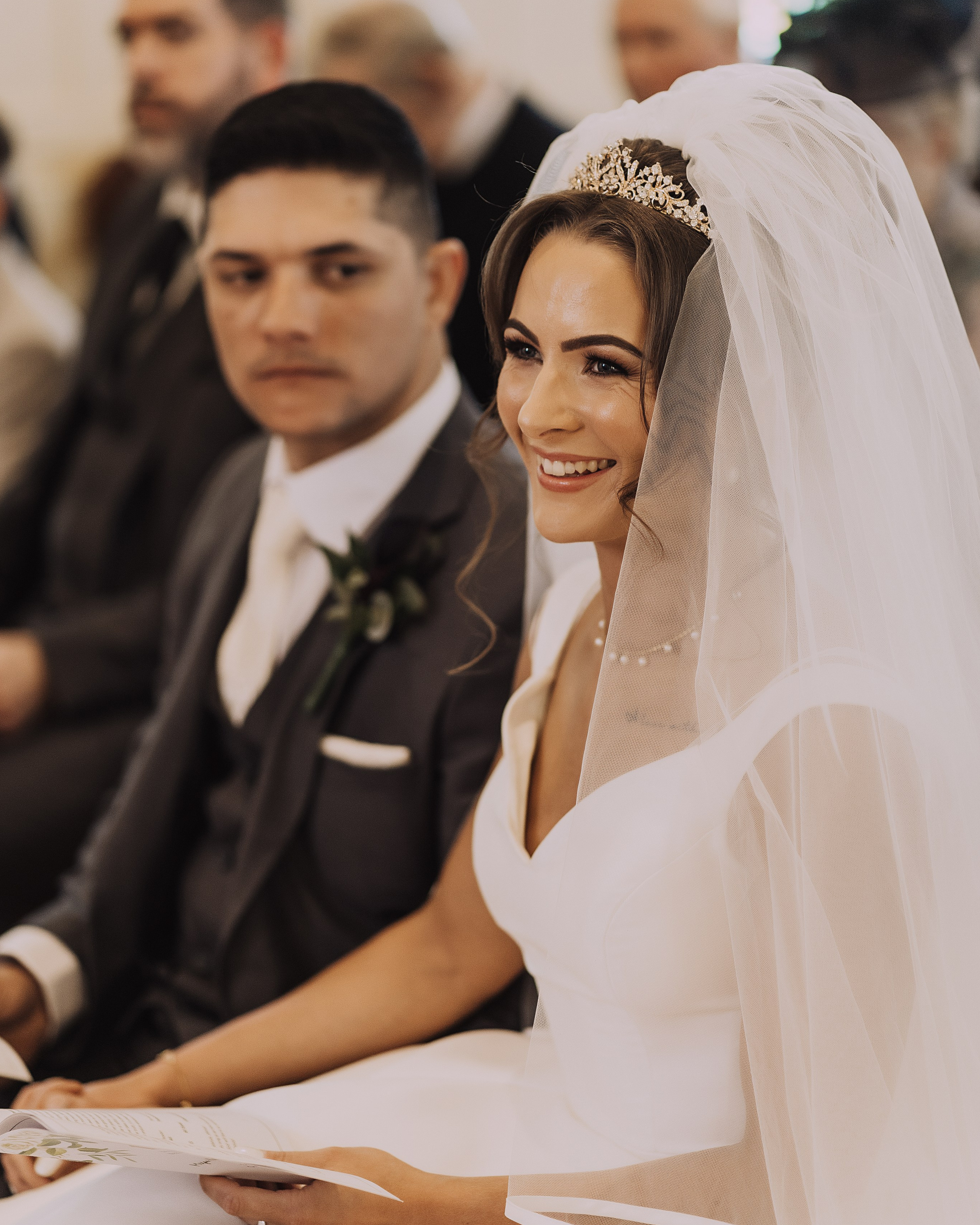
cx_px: 490
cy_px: 591
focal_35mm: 96
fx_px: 3480
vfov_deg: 20.0
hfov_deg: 16.0
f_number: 2
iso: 1250
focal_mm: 85
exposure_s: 1/400
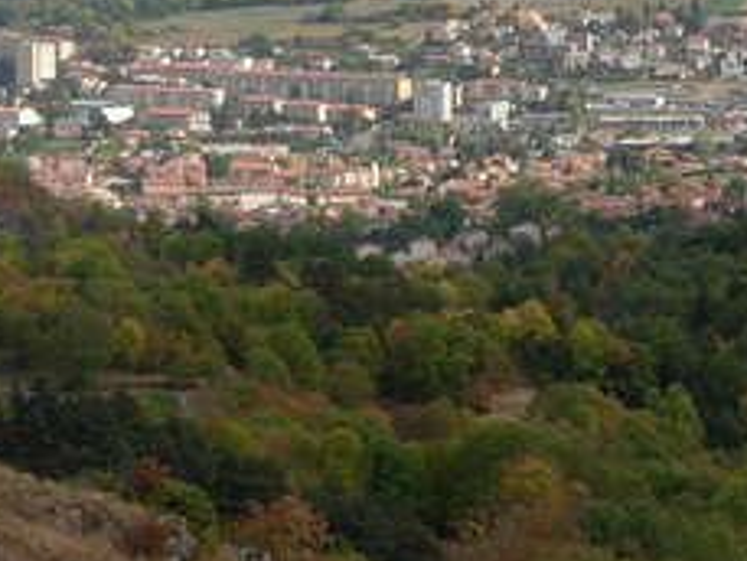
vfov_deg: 5.5
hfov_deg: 7.3
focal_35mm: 272
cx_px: 121
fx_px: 5873
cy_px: 55
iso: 79
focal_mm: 17.2
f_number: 4
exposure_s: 1/627
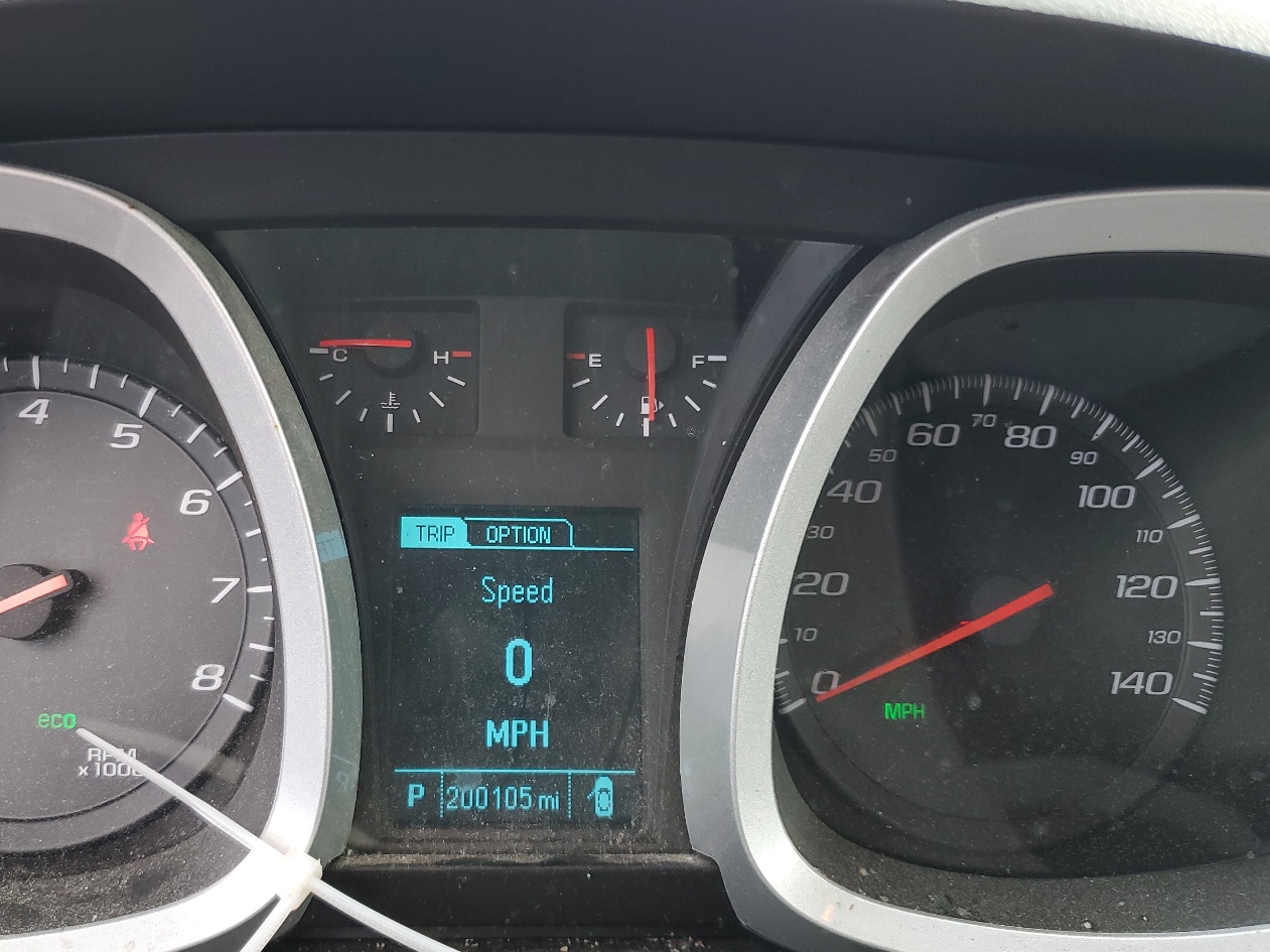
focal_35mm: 33
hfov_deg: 54.8
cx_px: 485
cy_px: 537
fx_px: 1210
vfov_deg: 42.8
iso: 63
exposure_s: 1/120
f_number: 1.5
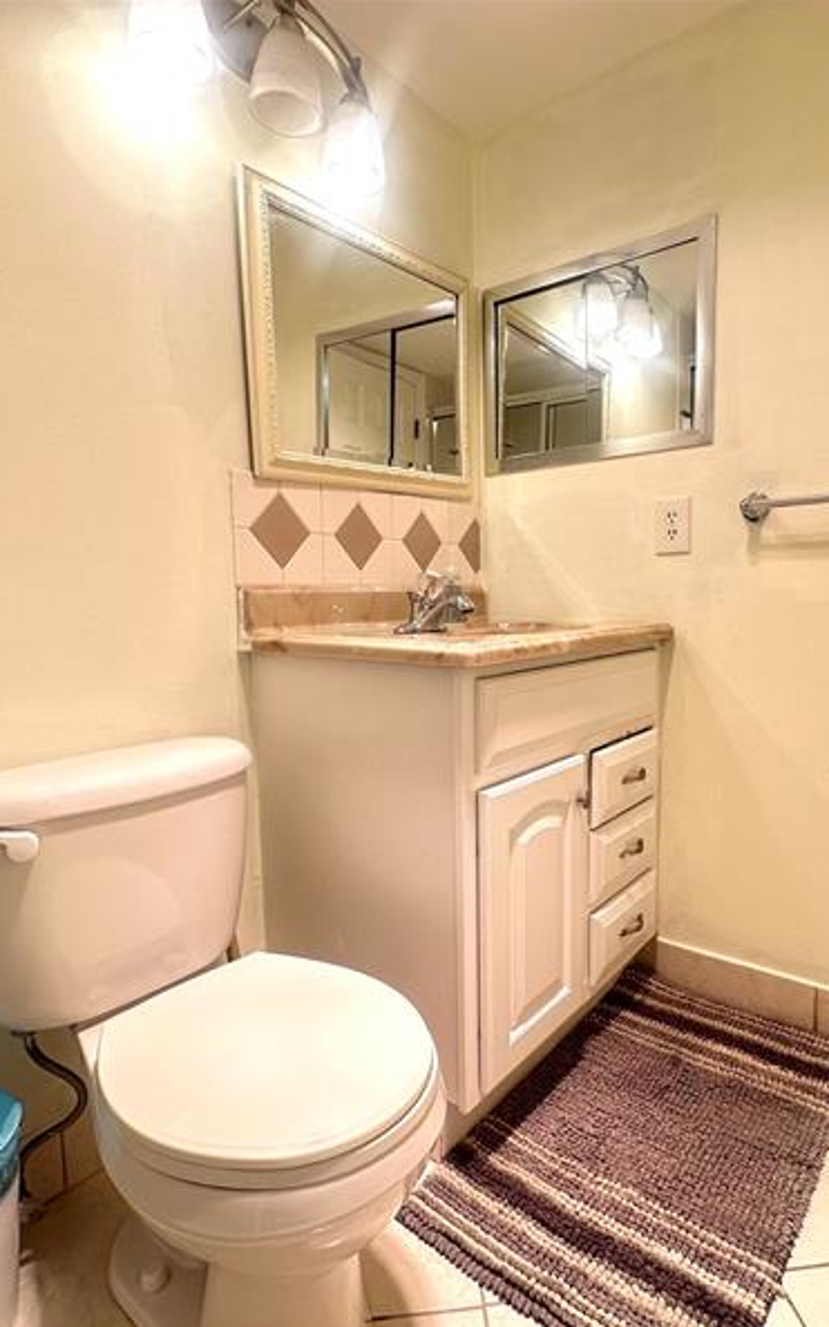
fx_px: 723
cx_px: 456
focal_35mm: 20
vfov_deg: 85.1
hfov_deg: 59.5
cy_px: 668
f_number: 2.2
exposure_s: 1/120
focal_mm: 2.22
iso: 80
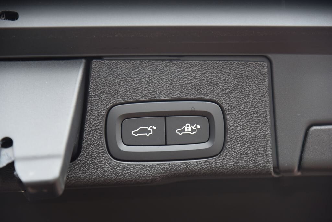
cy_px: 111
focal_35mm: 120
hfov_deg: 17.1
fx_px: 1107
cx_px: 166
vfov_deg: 11.4
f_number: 4
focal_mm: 120
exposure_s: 1/60
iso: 500
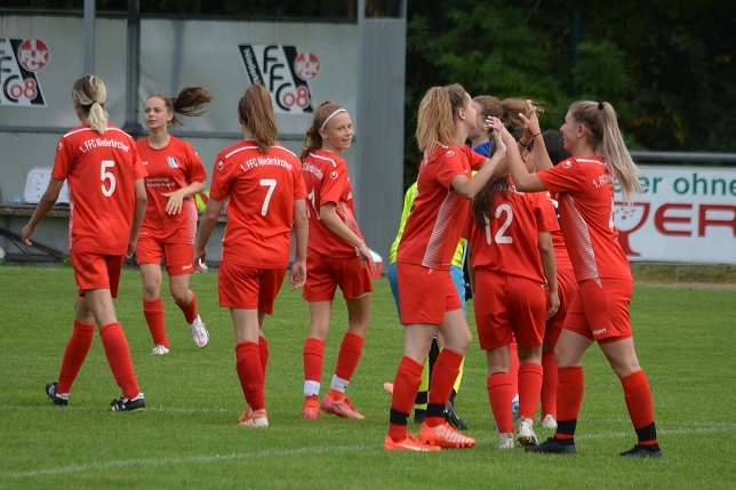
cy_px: 245
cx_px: 368
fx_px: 7358
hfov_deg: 5.7
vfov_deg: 3.8
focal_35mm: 360
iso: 400
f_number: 5.3
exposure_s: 1/1250
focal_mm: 240
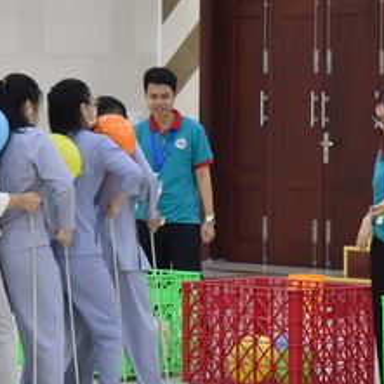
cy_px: 123
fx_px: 2887
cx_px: 186
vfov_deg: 7.6
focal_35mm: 230
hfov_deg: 7.6
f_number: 5
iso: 3200
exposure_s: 1/200
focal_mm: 92
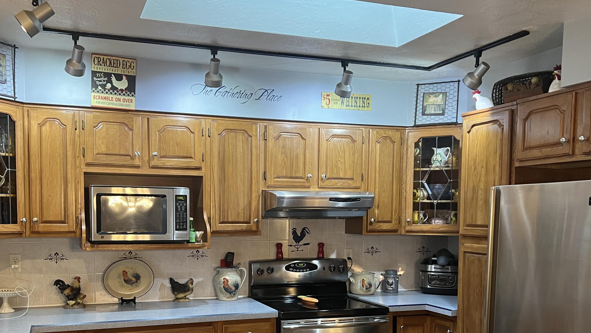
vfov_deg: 30.6
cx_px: 258
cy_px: 257
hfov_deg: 52.6
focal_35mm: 38
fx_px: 596
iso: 250
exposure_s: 1/60
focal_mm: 5.7
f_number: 1.5
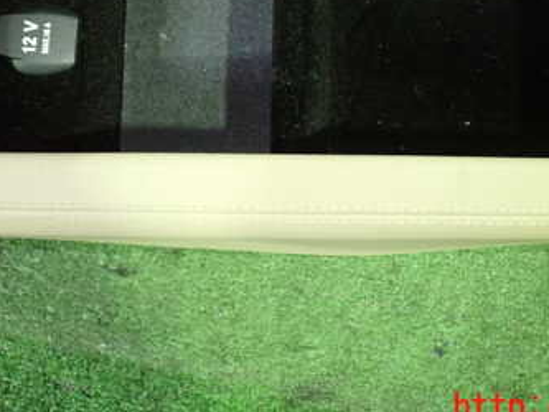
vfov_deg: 26.3
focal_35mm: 54
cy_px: 58
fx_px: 857
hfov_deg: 35.4
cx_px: 331
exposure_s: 1/30
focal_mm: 5.4
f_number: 2.3
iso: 800
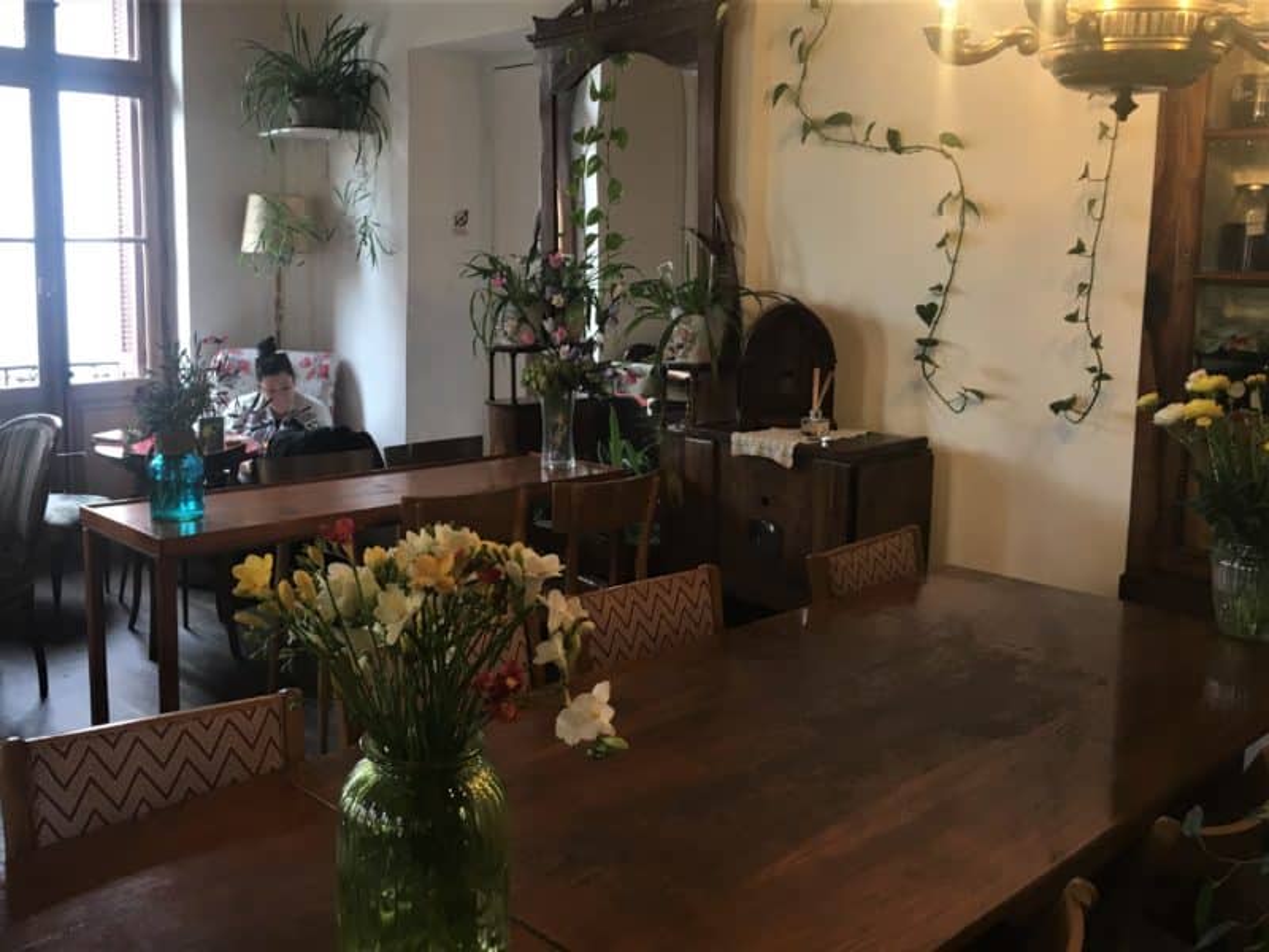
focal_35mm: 29
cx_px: 634
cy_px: 476
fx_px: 1063
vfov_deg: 48.2
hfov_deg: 61.7
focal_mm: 4.15
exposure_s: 1/33
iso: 80
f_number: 2.2
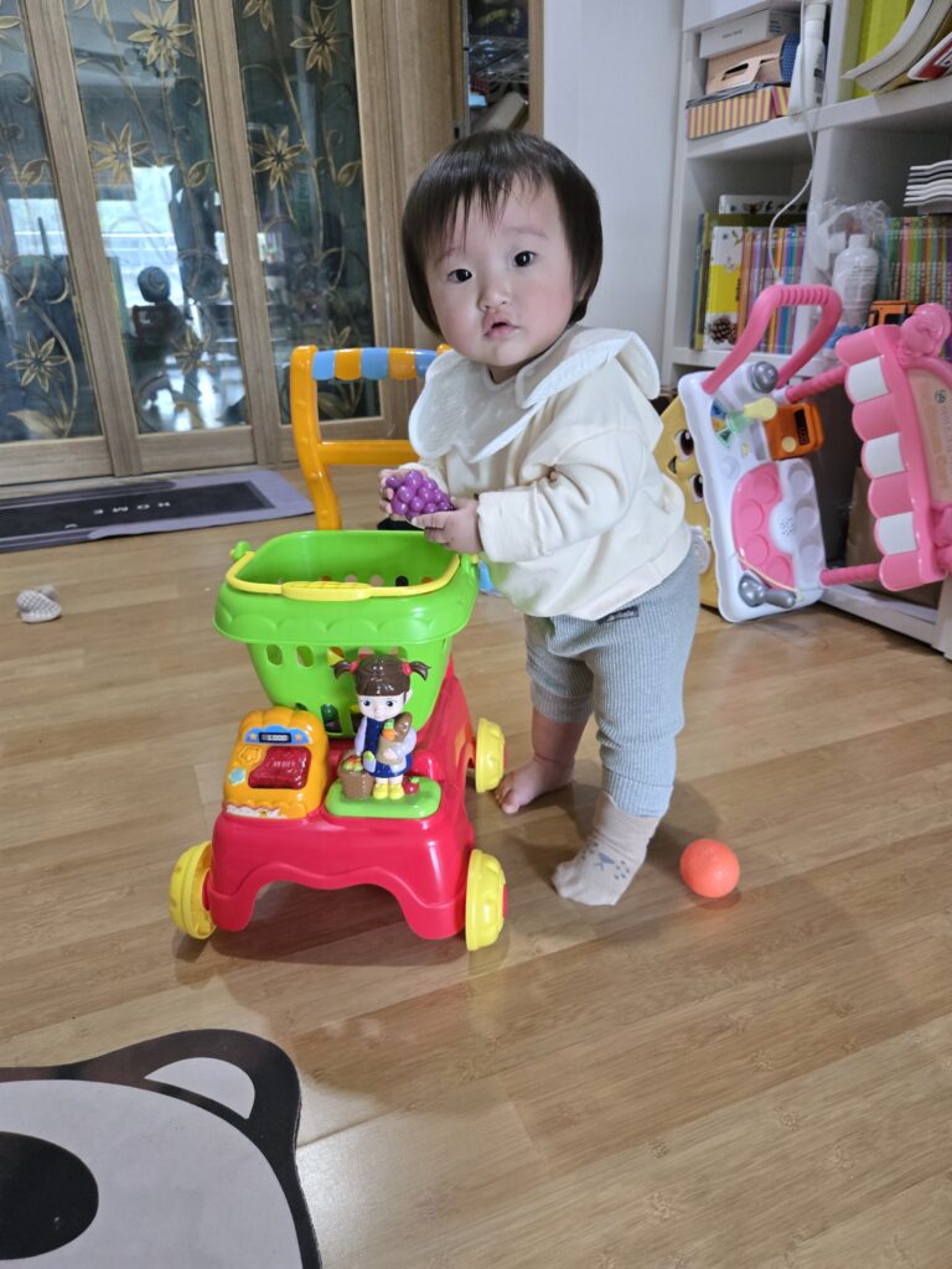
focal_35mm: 23
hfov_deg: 58.9
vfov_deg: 73.9
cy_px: 634
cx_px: 476
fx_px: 843
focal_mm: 5.4
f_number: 1.8
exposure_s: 1/60
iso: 640
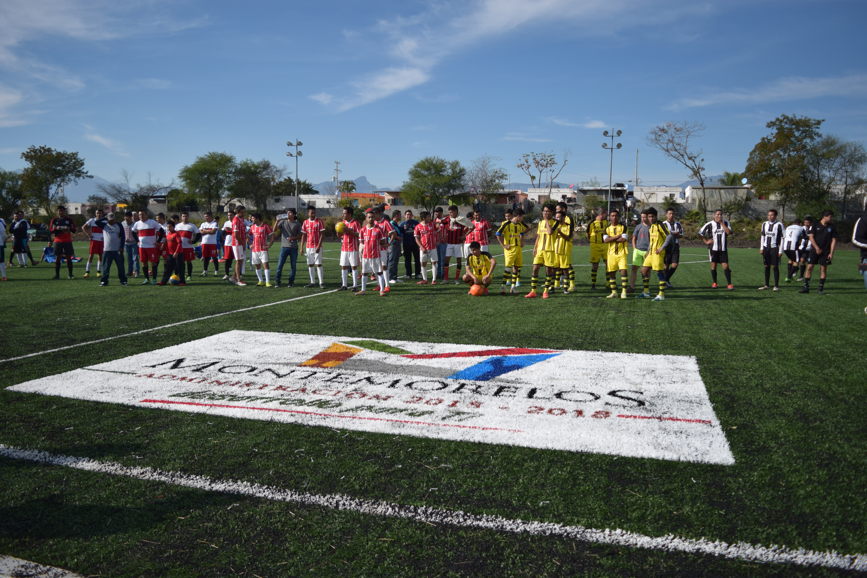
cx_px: 434
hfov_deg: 67.4
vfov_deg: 47.9
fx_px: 650
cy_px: 289
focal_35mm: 27
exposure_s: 1/3200
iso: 200
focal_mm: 18
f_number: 3.5
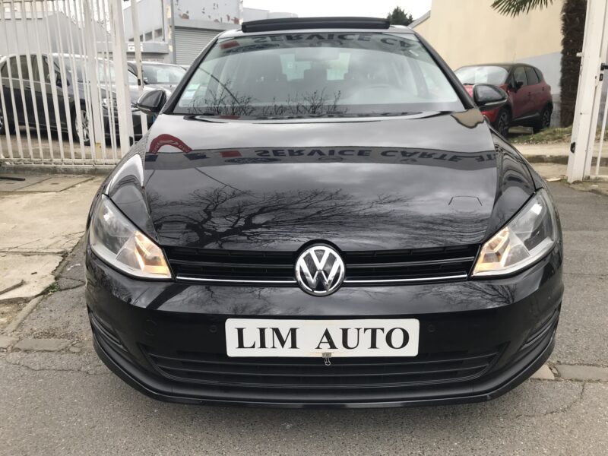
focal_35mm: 28
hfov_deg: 63.4
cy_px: 228
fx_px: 492
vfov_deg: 49.7
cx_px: 304
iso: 20
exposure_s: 1/170
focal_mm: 3.99
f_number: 1.8
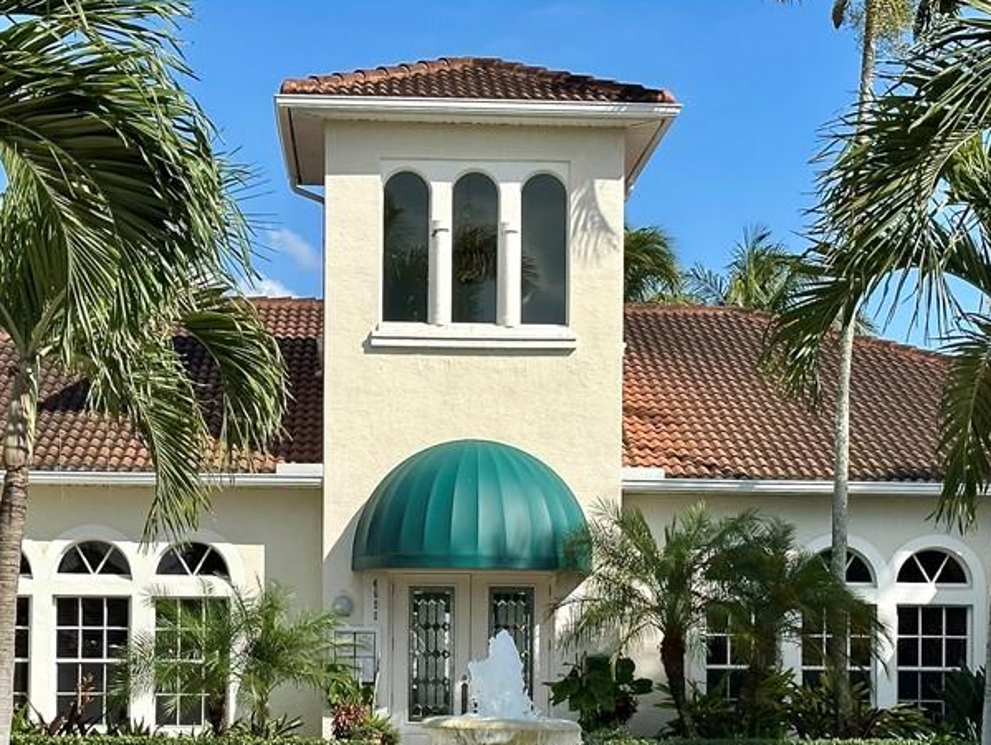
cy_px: 624
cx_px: 483
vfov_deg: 17.8
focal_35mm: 82
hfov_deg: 23.8
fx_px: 2349
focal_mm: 6.86
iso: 64
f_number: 1.78
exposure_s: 1/3257
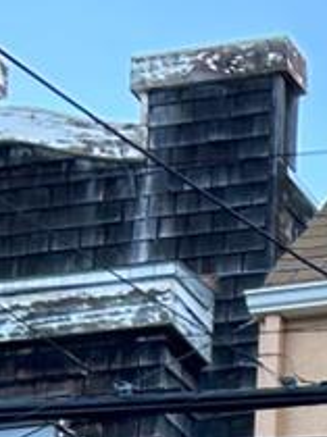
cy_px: 1217
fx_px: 2348
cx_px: 1103
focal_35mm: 186
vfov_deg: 9.0
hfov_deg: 6.9
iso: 40
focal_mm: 5.7
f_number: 1.5
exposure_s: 1/208
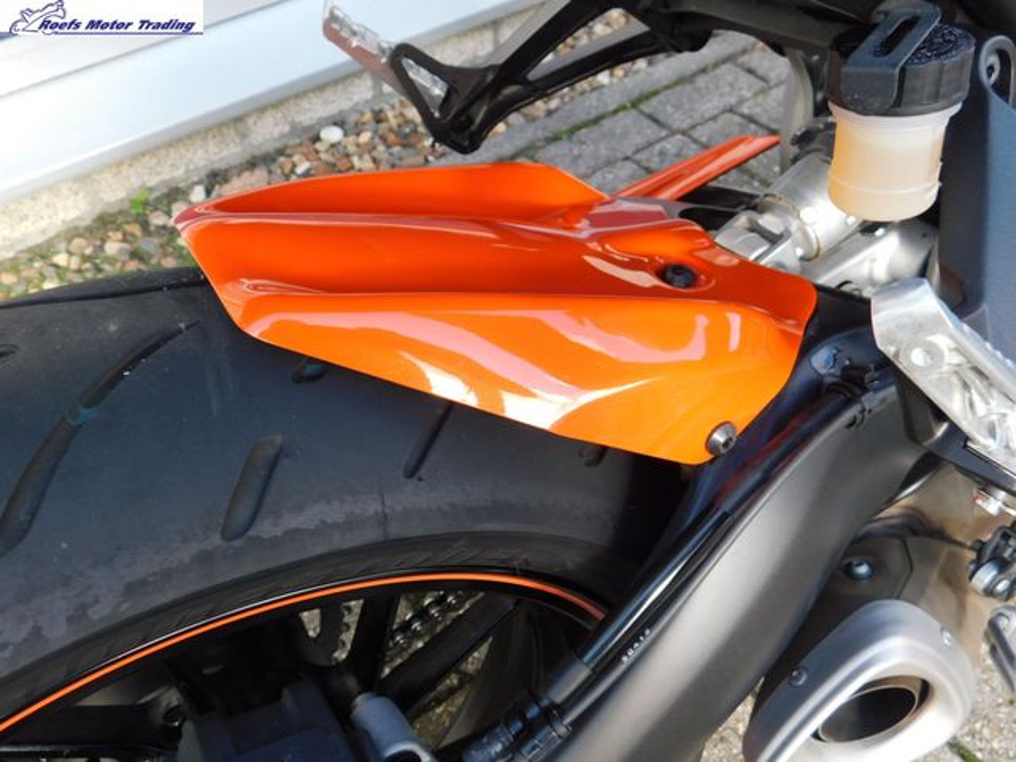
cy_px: 381
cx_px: 508
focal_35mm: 30
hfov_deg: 60.0
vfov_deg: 46.8
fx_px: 881
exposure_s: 1/100
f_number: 3.2
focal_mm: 5.3
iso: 125
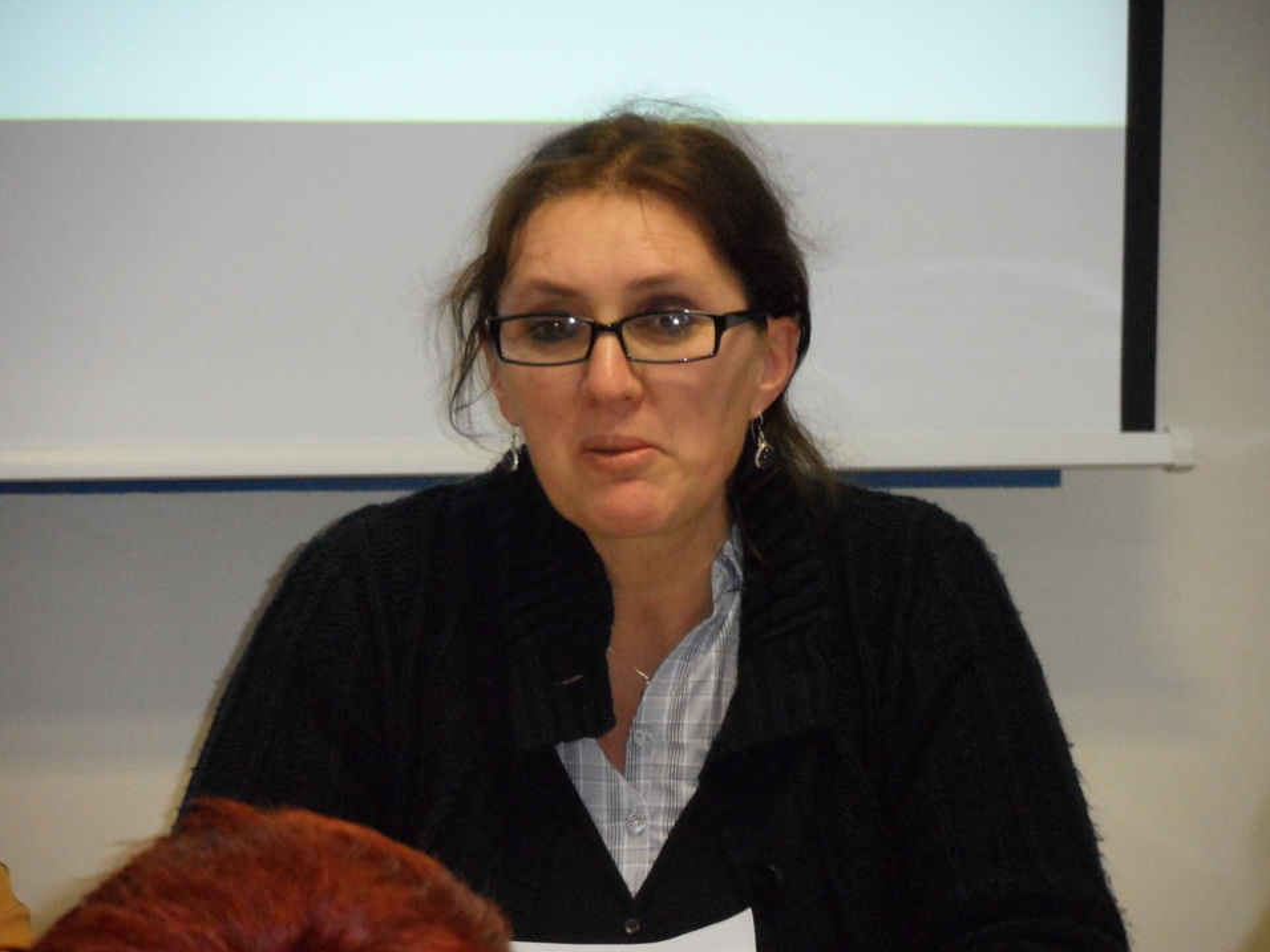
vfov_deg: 6.2
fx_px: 8842
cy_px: 475
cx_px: 636
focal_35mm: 241
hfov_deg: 8.2
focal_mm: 39.5
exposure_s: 1/60
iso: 640
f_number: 5
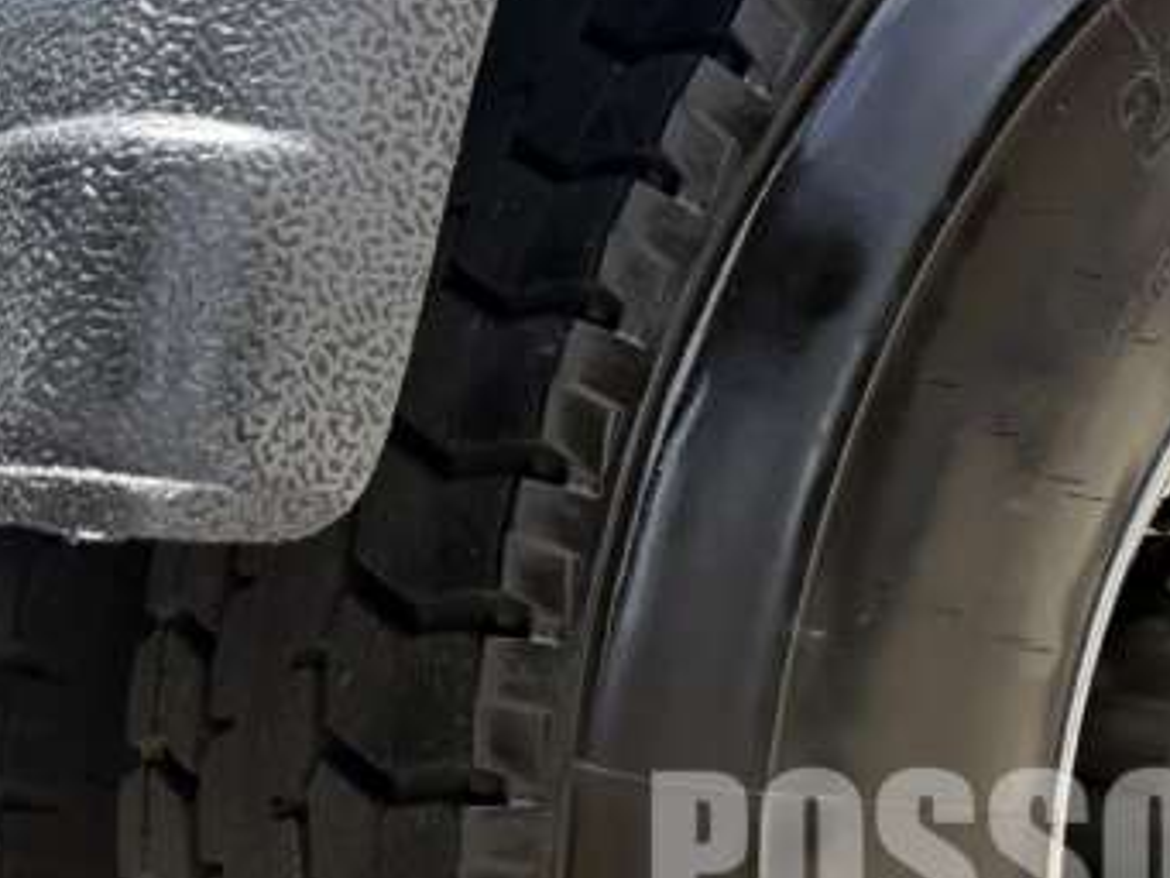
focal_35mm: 76
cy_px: 813
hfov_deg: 23.0
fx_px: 2570
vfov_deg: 19.0
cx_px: 1499
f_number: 1.78
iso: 80
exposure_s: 1/1250
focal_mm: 6.76
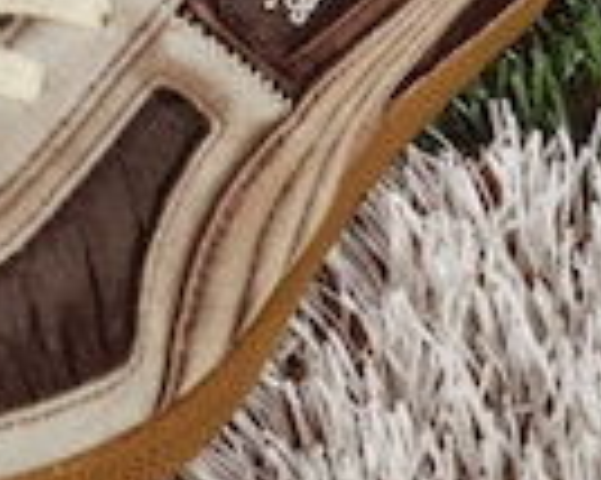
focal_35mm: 257
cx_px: -771
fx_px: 4568
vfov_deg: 5.8
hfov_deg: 7.1
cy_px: -637
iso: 800
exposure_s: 1/30
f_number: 16
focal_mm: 55.2
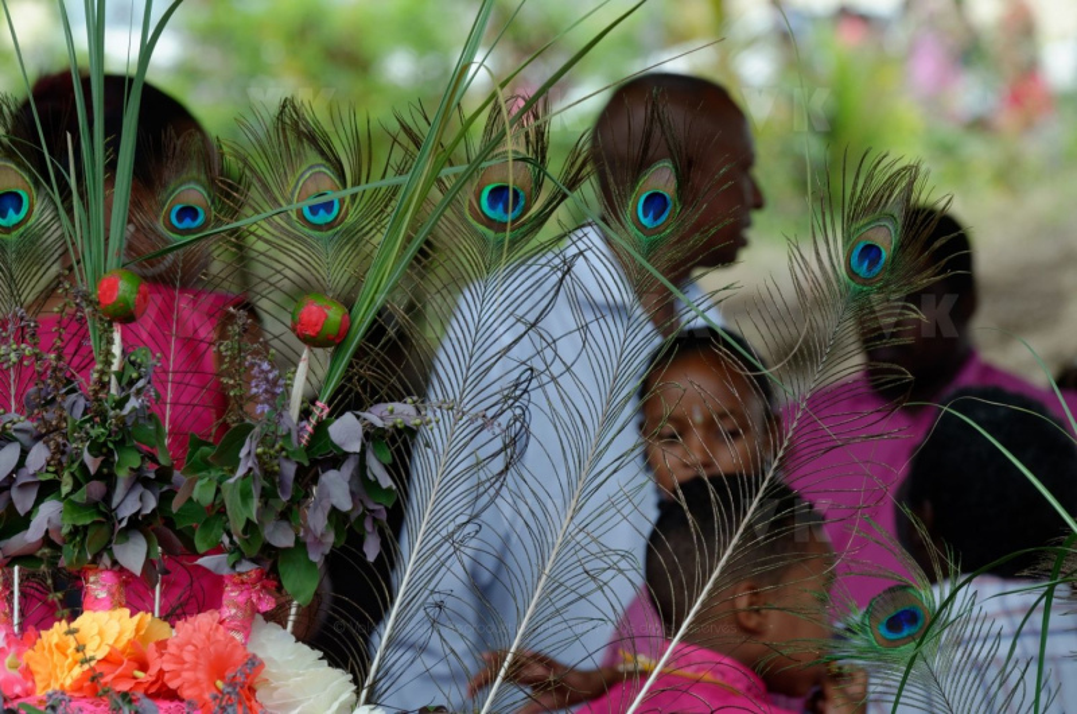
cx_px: 538
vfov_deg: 4.9
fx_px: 8285
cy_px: 357
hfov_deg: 7.4
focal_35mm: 278
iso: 400
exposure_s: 1/200
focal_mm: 185
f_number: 8
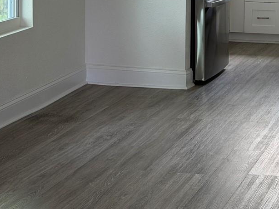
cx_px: 286
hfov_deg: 15.4
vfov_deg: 11.7
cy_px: -24
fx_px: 1008
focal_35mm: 125
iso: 100
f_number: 1.78
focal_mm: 6.76
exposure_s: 1/108
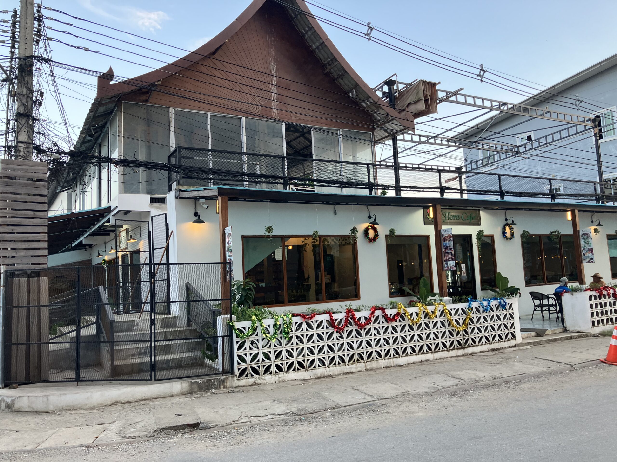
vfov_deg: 49.7
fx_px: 499
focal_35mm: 28
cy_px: 231
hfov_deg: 63.4
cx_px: 308
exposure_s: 1/100
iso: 50
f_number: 1.8
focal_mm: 3.99
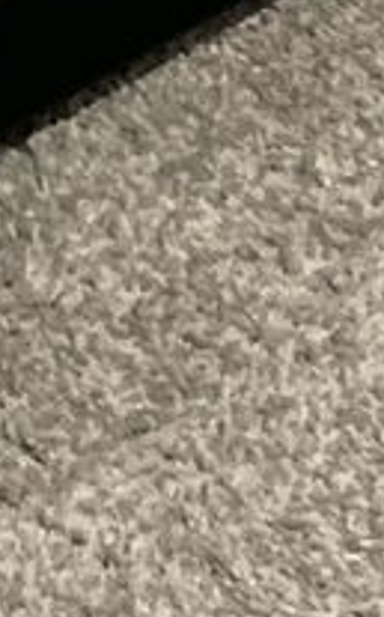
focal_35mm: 213
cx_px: 768
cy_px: -730
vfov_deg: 9.1
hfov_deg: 6.0
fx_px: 3574
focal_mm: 4.2
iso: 500
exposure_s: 1/60
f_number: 1.6
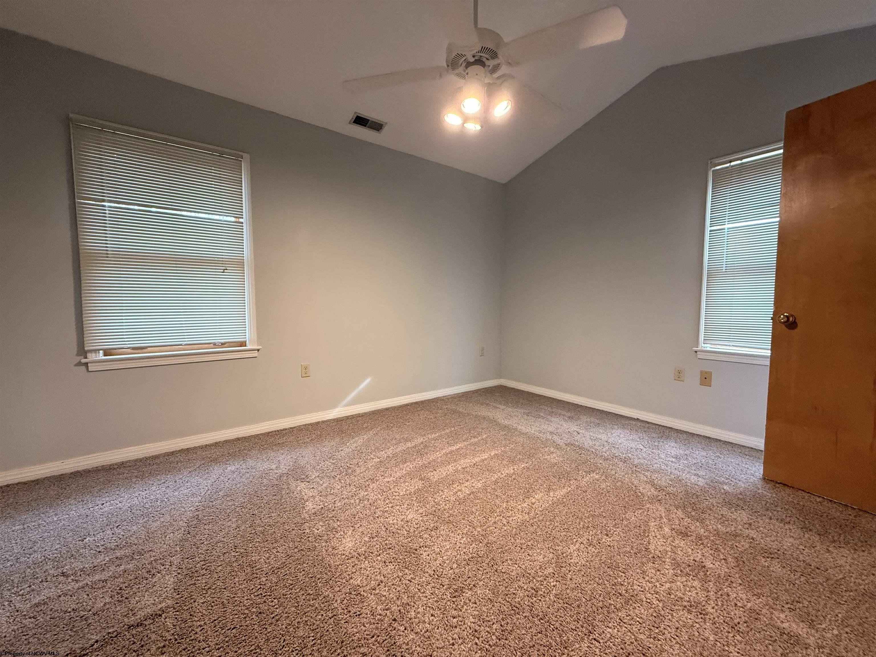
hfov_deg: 102.1
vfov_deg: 85.7
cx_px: 438
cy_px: 328
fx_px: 354
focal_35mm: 14
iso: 400
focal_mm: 2.22
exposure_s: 1/60
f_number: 2.2
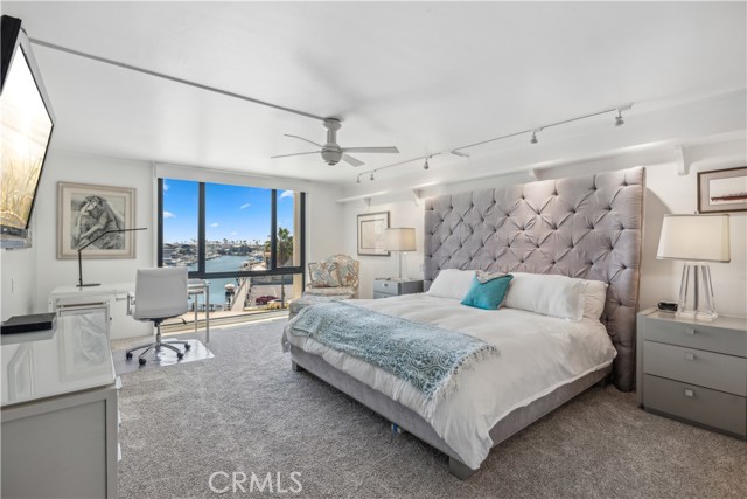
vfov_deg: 73.8
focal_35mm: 16
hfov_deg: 96.7
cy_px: 250
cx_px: 374
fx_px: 332
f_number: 8
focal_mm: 16
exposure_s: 1/20
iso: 100
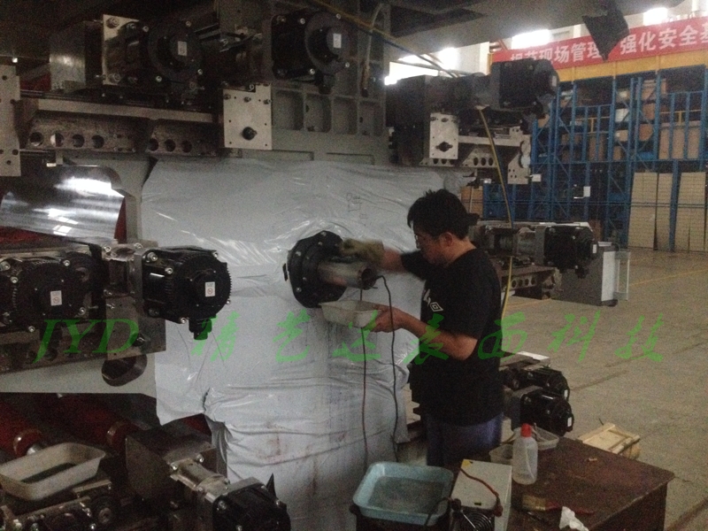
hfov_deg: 52.6
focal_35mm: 35
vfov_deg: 40.7
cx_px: 354
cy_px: 266
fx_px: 716
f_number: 2.4
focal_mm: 4.28
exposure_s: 1/15
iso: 800
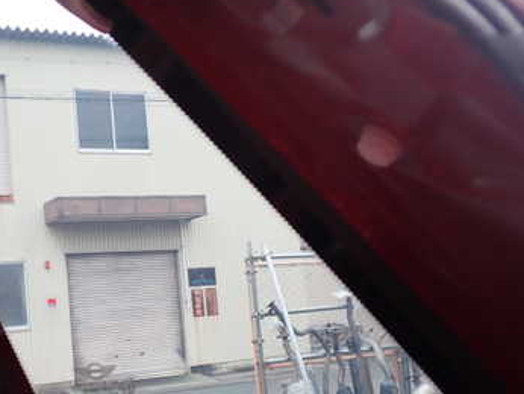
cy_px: 238
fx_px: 788
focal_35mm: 52
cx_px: 161
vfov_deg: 28.0
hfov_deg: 36.3
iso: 125
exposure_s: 1/60
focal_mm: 5.4
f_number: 2.3
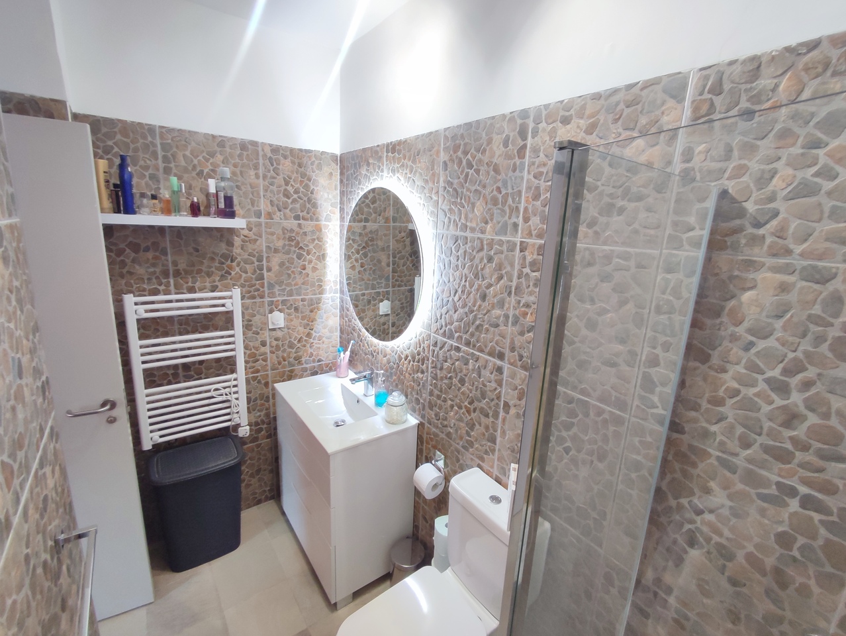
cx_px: 423
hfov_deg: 94.5
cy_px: 318
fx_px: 391
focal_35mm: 16
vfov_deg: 78.2
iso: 111
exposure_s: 1/33
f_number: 2.2
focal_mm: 1.65
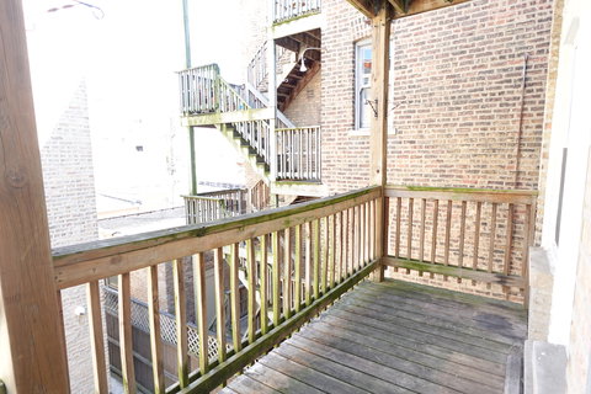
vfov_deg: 61.9
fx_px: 328
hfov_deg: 84.0
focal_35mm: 20
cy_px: 197
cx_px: 296
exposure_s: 1/100
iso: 125
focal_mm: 7.6
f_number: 2
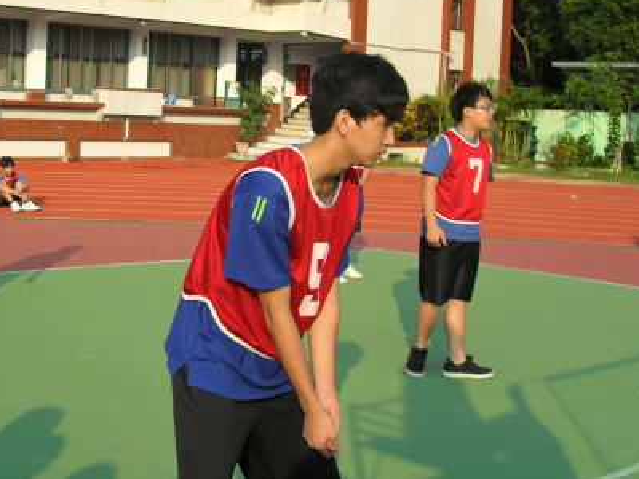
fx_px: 1181
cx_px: 198
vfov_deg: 22.9
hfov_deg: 30.0
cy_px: 208
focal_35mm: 64
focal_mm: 7
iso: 100
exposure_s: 1/90
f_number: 10
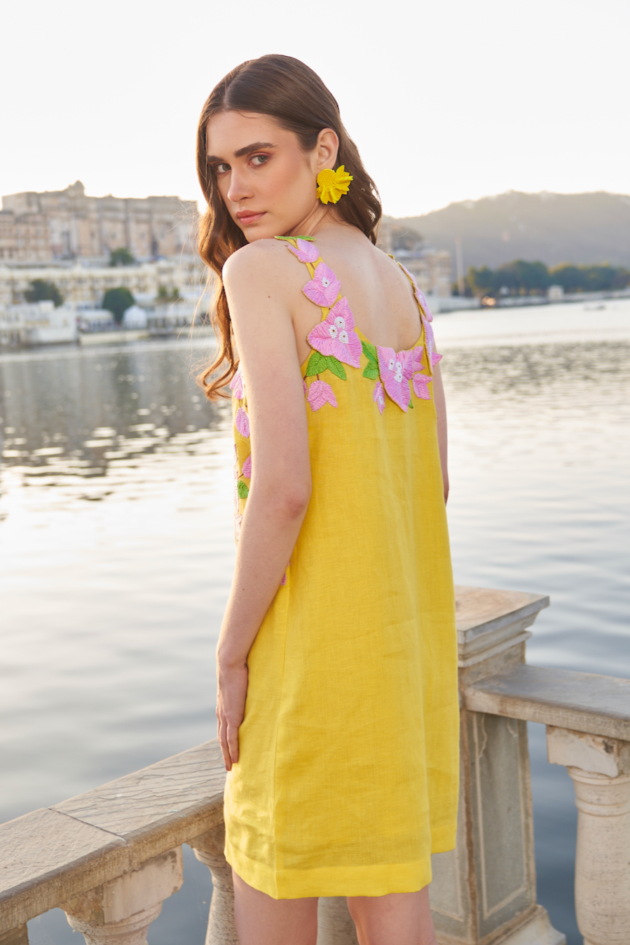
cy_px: 472
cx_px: 315
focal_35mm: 37
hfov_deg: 35.9
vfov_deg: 51.9
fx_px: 971
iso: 50
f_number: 2.8
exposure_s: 1/125
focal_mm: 25
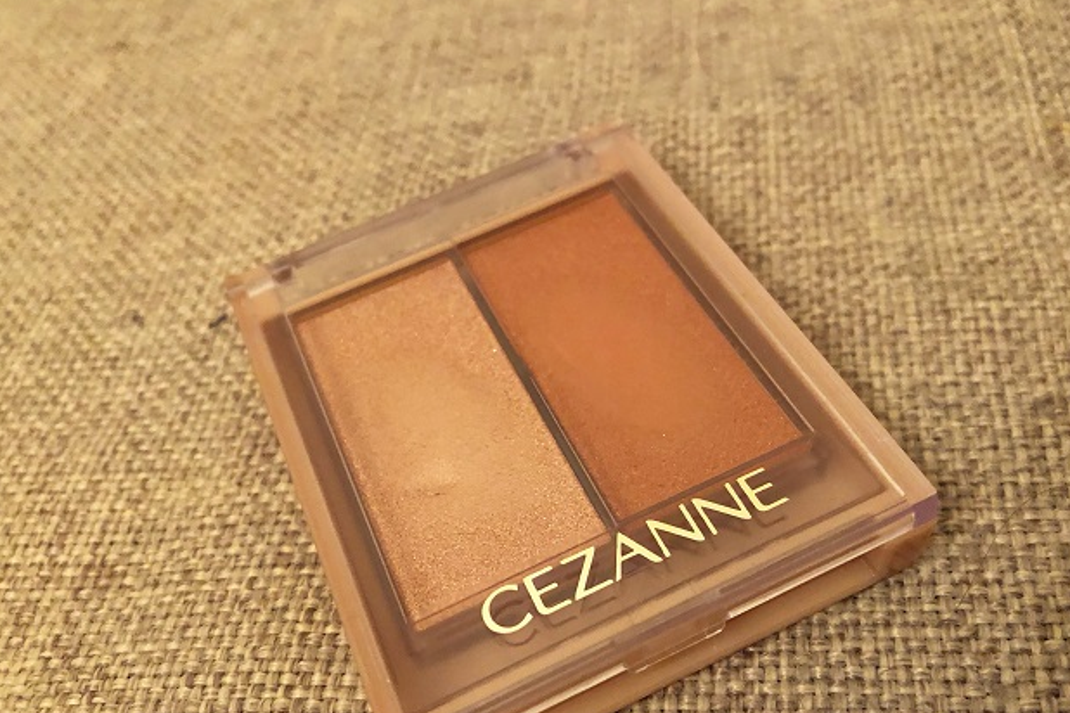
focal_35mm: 33
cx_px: 561
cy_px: 439
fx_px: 981
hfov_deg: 57.2
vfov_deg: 39.7
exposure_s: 1/15
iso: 100
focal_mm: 4
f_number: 1.8
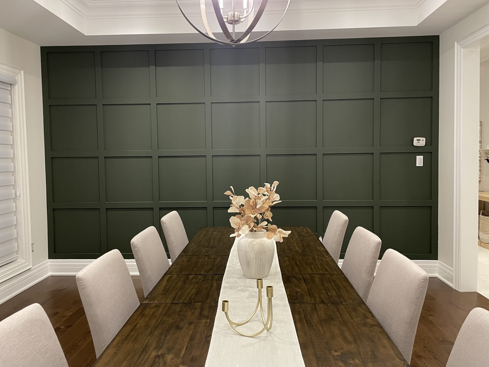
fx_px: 381
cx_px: 241
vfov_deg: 51.4
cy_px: 179
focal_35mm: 27
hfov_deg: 65.3
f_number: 1.6
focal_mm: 4.2
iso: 250
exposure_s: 1/60.2
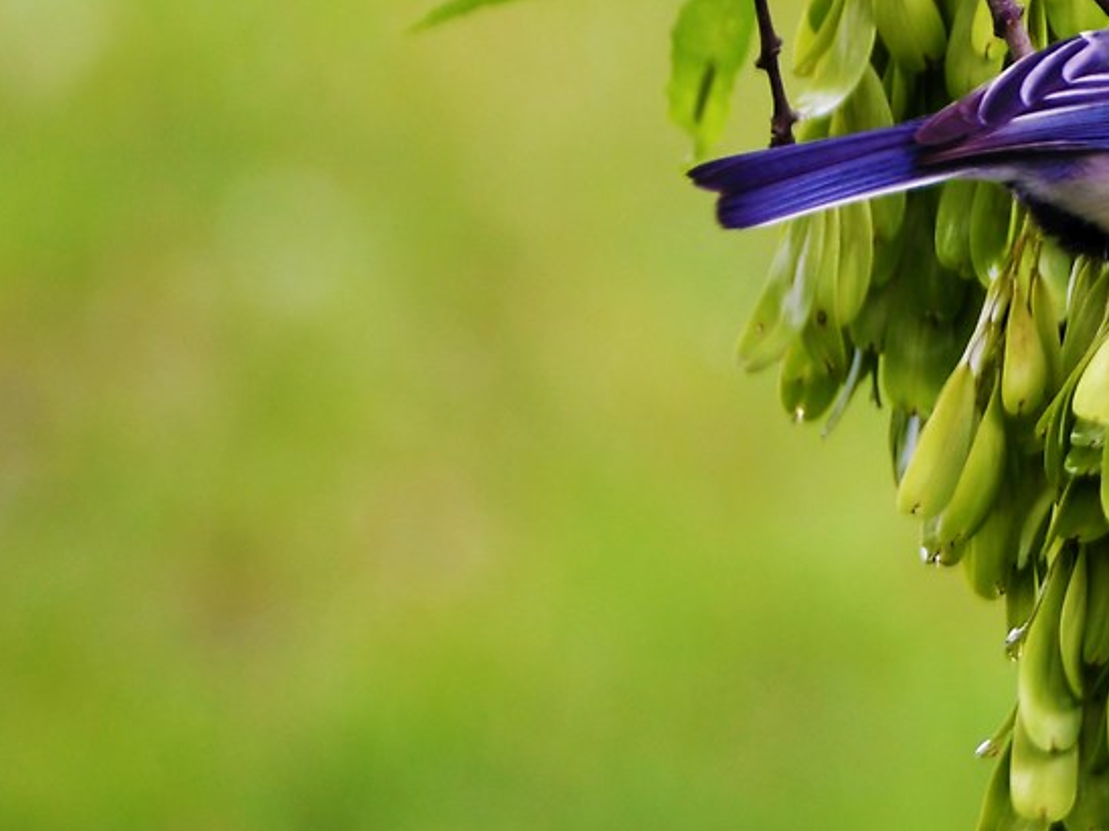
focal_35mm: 2528
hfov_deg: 0.8
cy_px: 32
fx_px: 80990
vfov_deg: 0.6
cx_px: 1443
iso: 320
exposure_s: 1/20
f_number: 7.1
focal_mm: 600
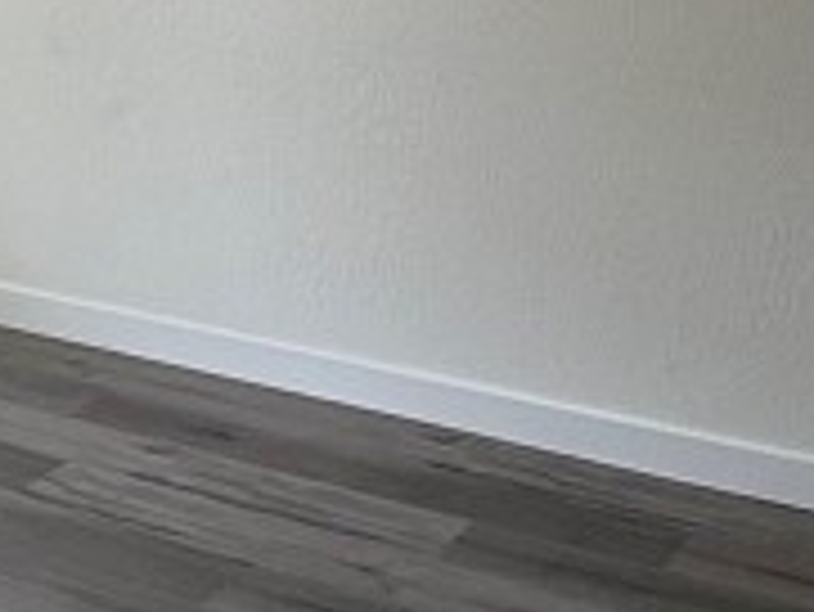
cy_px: 36
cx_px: 45
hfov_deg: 23.9
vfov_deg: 18.3
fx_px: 1859
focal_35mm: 79
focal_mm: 2.22
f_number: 2.2
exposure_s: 1/136
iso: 80
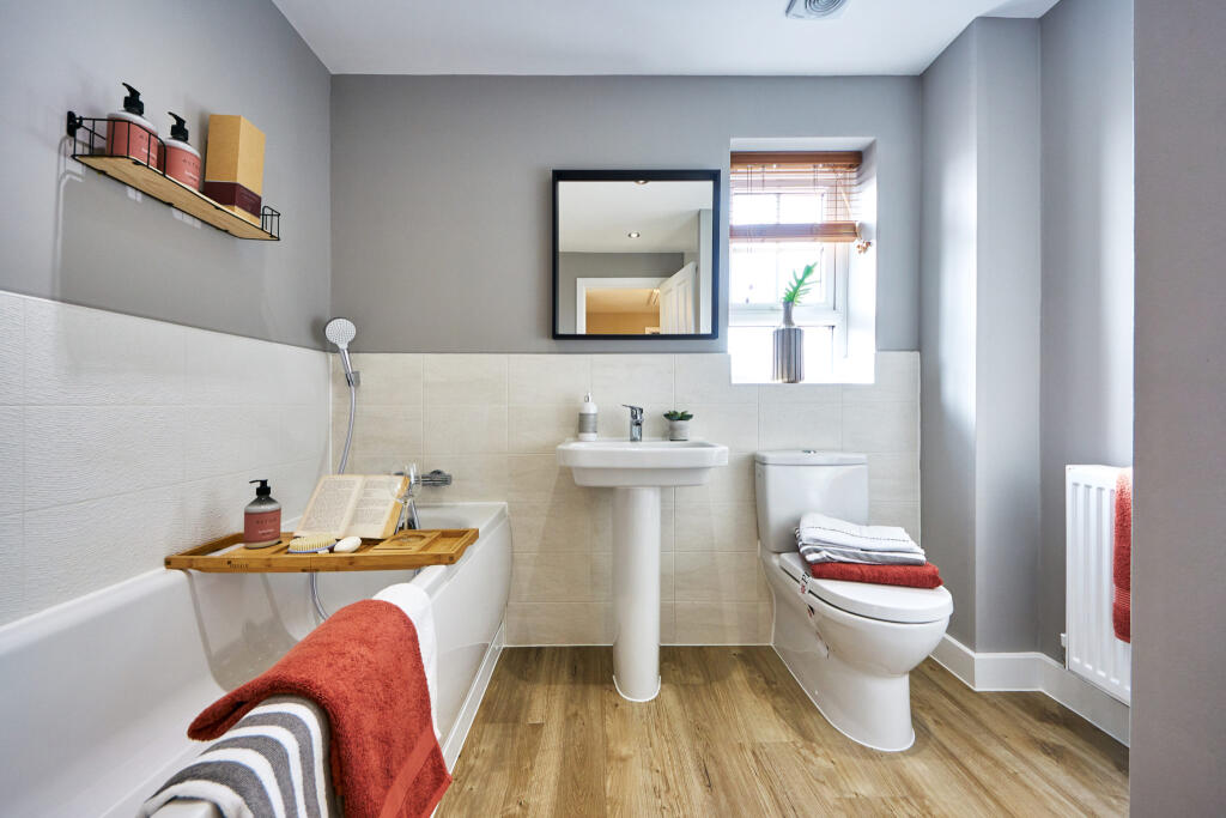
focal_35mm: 12
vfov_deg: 90.0
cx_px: 613
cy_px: 409
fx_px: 409
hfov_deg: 112.6
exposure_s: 1/15
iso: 200
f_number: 7.1
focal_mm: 8
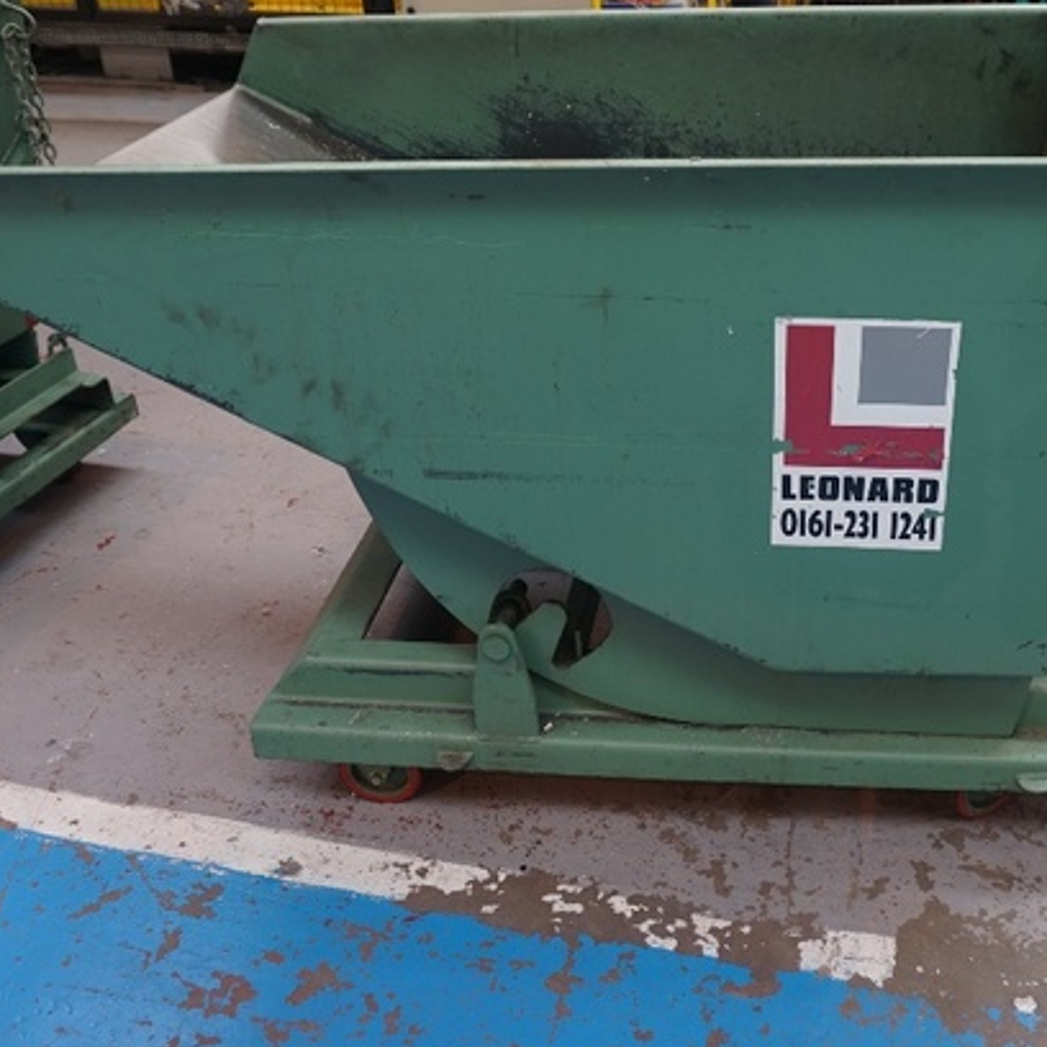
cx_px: 731
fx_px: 1232
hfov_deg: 45.1
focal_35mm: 36
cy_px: 434
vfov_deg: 45.9
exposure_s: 1/160
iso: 400
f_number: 4
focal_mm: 16
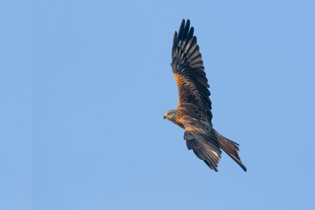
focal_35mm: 630
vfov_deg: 2.2
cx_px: 158
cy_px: 105
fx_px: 5512
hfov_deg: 3.3
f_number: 7.1
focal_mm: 420
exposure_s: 1/3200
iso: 1600
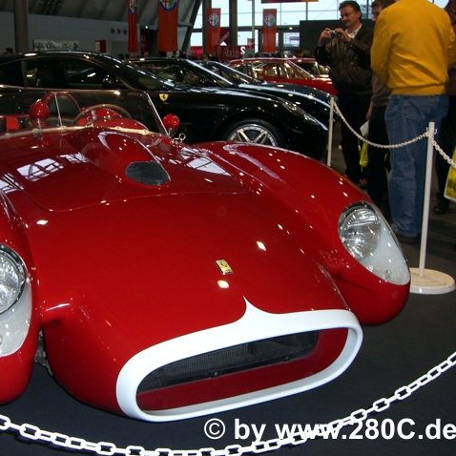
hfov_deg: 37.3
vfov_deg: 37.6
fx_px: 671
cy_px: 228
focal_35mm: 45
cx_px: 166
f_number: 2.7
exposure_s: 1/60
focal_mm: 6.2
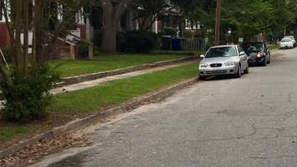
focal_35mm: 69
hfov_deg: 28.6
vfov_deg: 17.4
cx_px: 301
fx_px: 543
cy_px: 39
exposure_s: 1/1068
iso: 32
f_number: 2.2
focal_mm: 4.15
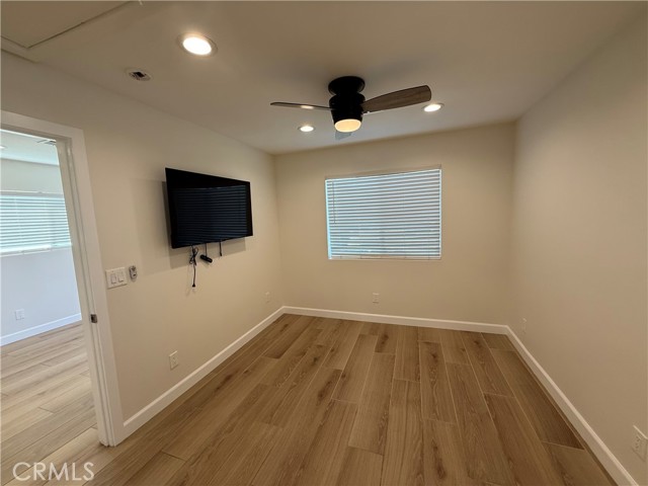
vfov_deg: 85.7
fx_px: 262
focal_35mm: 14
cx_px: 324
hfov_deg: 102.1
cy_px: 243
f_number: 2.2
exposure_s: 1/120
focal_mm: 2.22
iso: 100
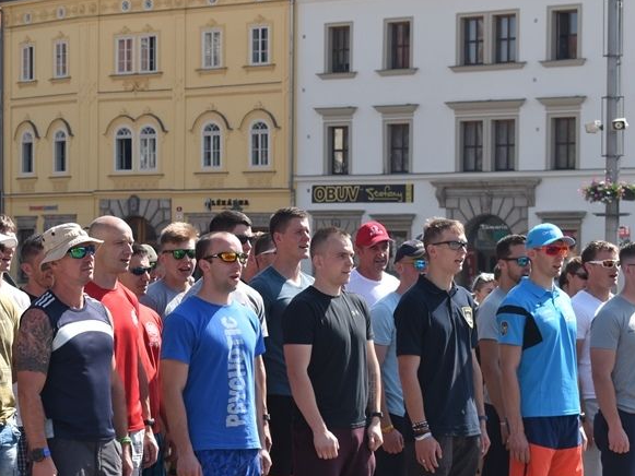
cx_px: 140
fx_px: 2566
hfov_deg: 14.0
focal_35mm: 140
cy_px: 317
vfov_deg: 10.6
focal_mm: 55
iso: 100
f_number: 8
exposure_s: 1/160
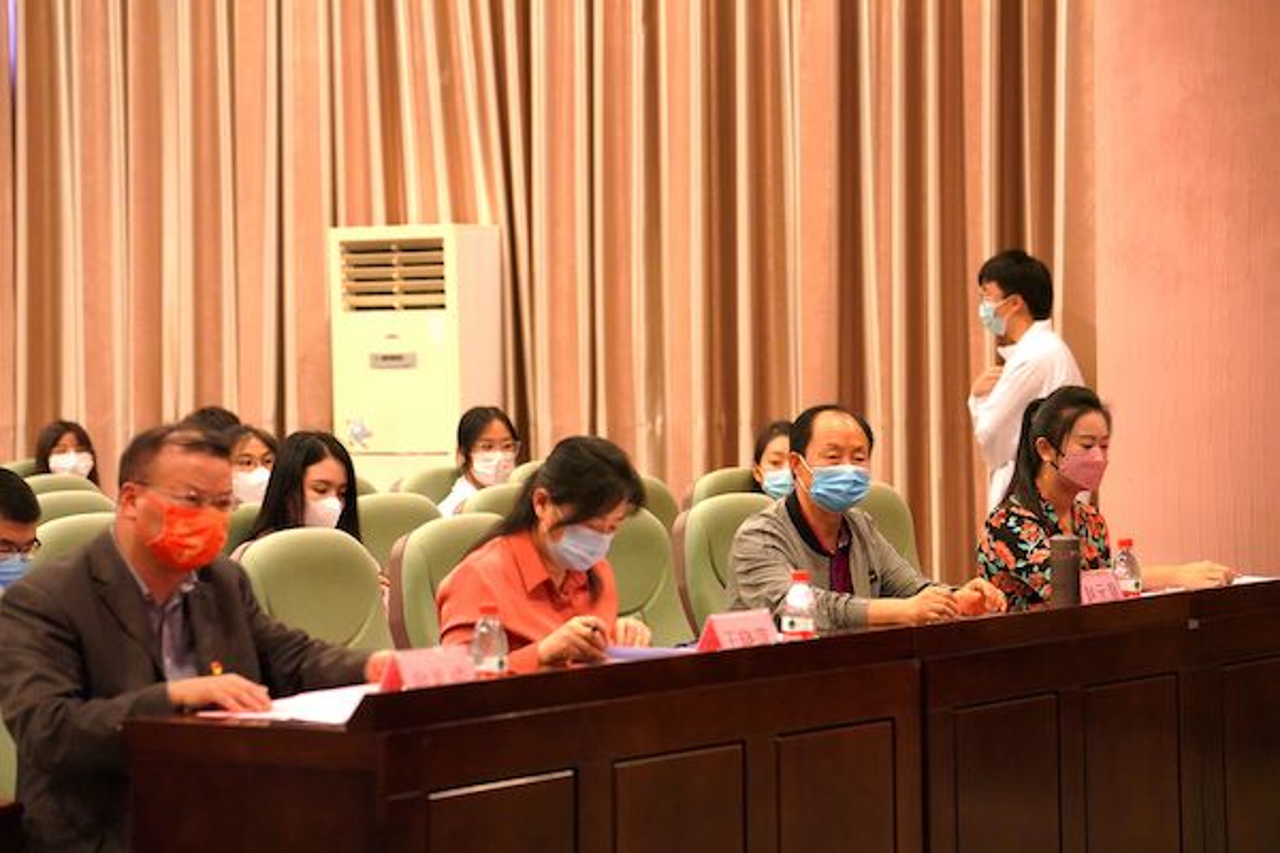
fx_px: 4053
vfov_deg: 12.0
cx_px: 640
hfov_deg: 17.9
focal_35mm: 114
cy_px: 426
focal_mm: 114
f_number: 4
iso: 10000
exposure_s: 1/160
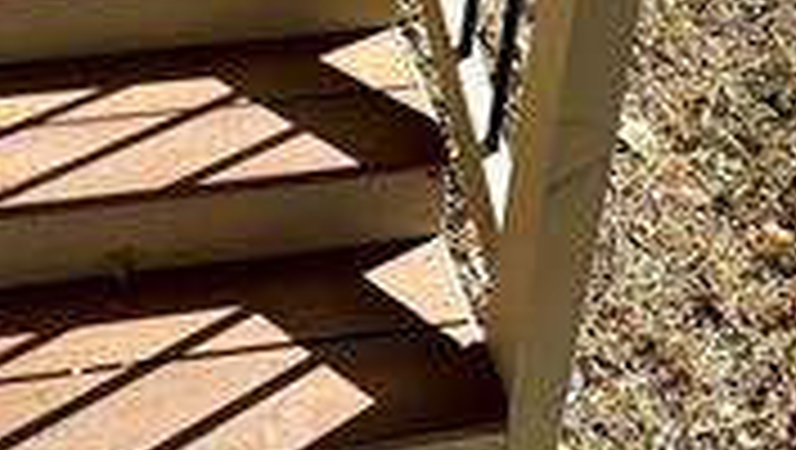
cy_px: -488
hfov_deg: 37.0
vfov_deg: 16.1
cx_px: 211
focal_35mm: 55
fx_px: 1162
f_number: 2.2
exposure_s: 1/1370
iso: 40
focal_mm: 2.22
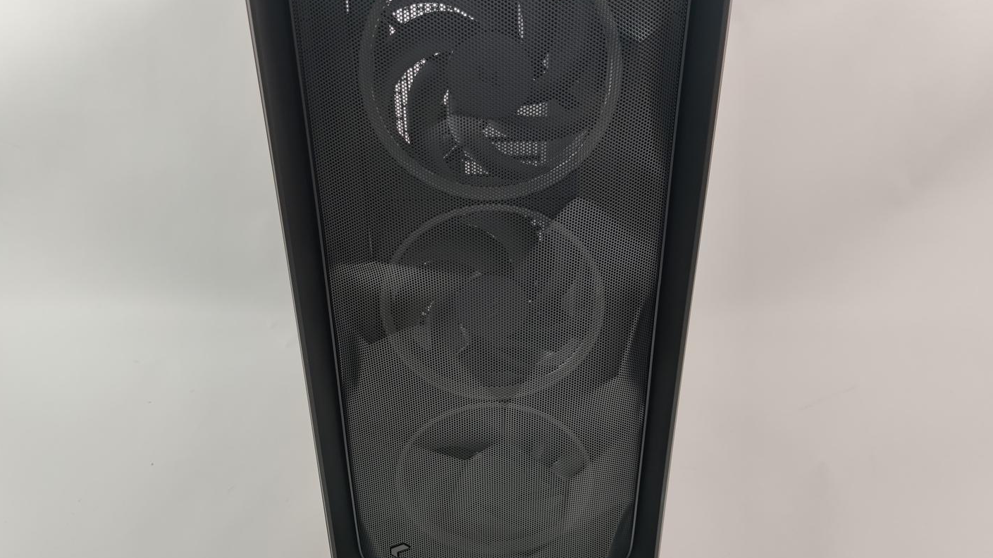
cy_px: 288
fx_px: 763
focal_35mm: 29
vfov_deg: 40.2
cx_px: 481
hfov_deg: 66.1
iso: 55
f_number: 1.85
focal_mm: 6.78
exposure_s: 1/100
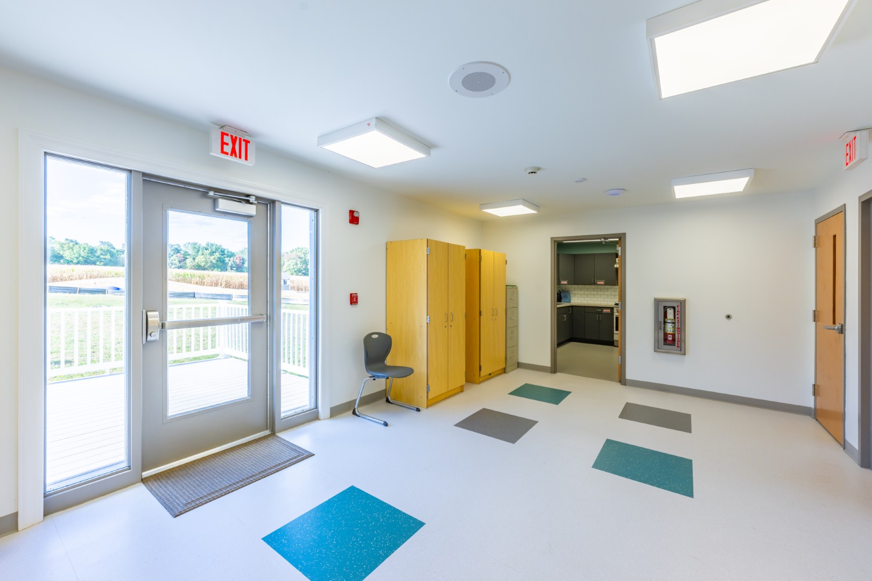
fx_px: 339
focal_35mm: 14
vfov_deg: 81.2
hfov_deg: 104.3
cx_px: 436
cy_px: 290
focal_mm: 14
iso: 64
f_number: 8
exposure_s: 1/60
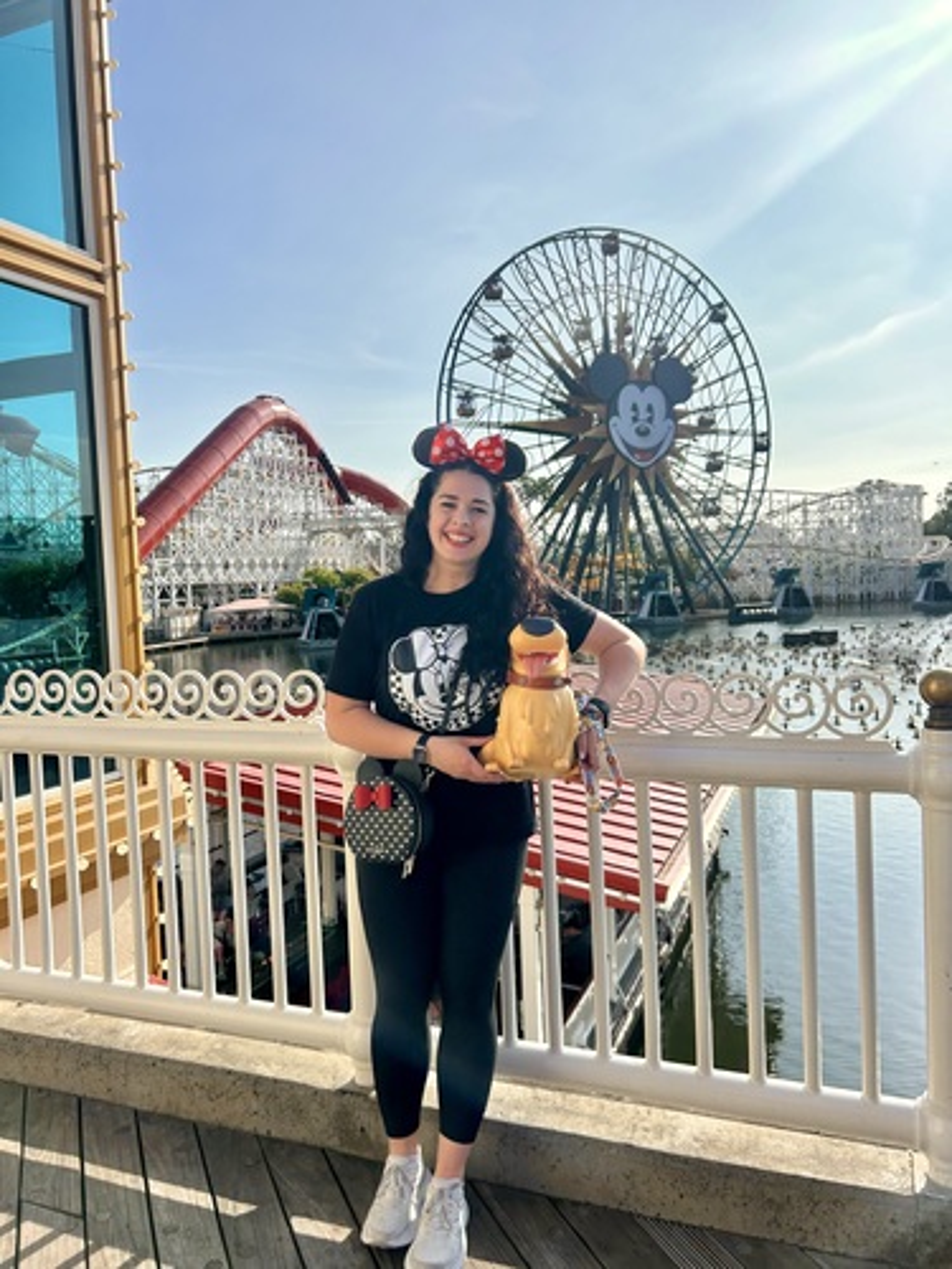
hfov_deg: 53.1
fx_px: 953
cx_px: 476
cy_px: 634
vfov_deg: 67.3
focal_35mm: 26
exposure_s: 1/6211
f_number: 1.5
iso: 50
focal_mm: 5.7
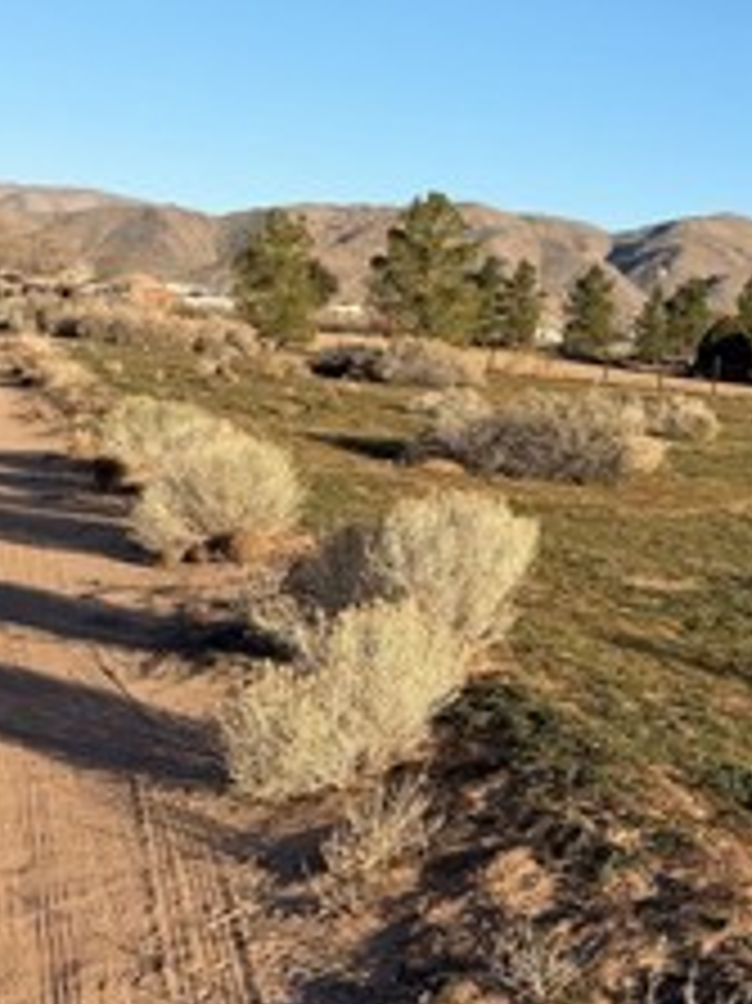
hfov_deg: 19.7
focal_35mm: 69
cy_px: 104
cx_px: 968
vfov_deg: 27.2
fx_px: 2001
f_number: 1.78
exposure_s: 1/4167
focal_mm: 6.76
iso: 80
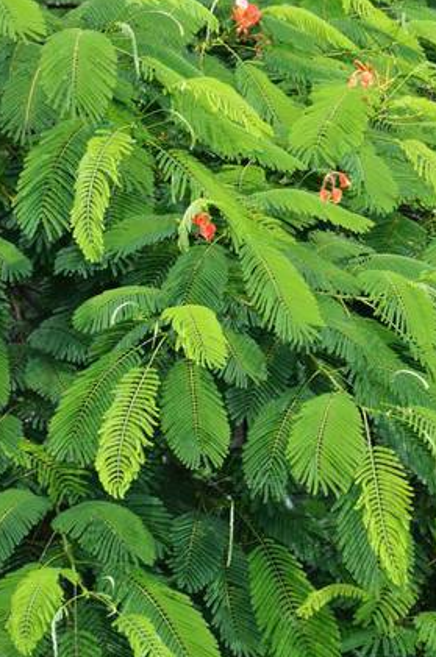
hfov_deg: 3.7
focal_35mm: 374
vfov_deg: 5.5
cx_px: 179
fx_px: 6822
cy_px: 267
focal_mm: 150
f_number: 5.6
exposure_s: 1/200
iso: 125
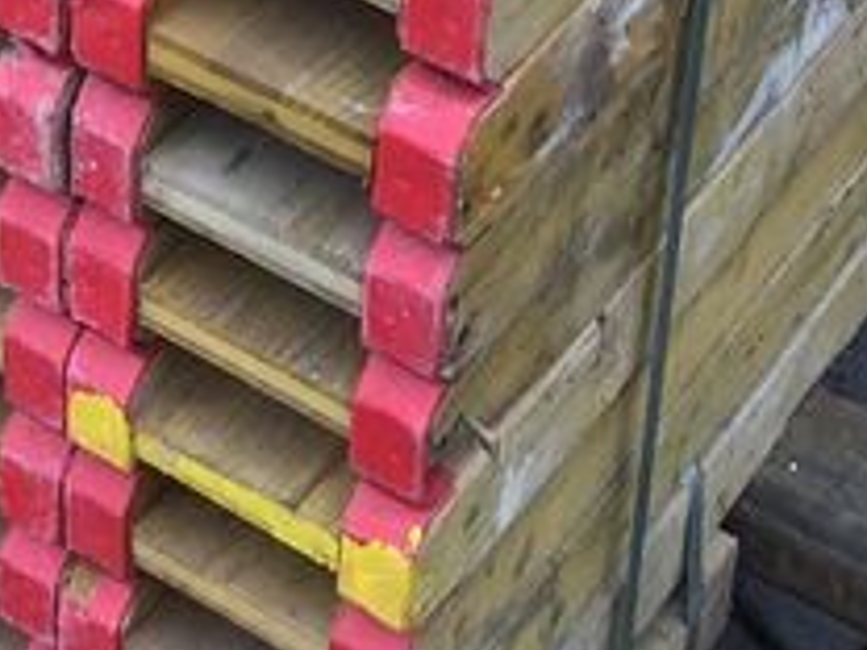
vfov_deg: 11.9
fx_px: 2981
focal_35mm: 119
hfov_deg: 16.5
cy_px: -333
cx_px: 229
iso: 40
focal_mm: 3.3
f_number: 2.4
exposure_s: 1/100
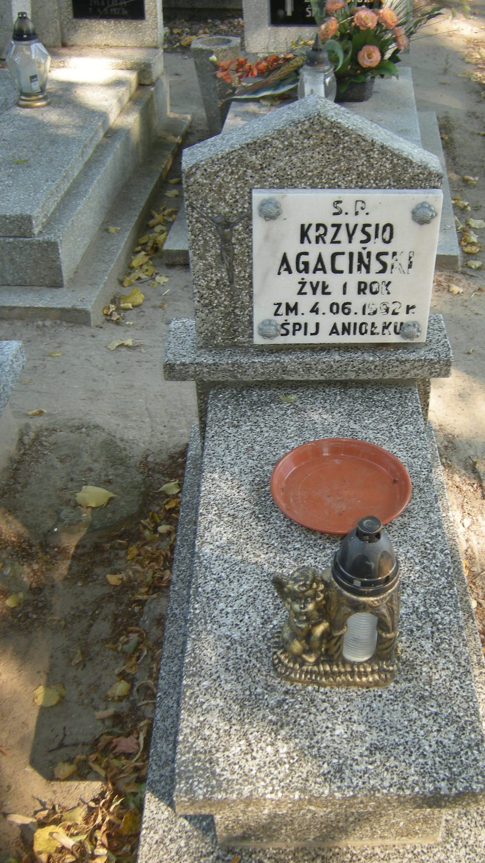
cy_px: 414
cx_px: 313
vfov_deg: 52.8
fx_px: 869
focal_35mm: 38
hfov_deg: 31.0
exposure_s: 1/54.6
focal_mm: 5.3
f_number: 2.9
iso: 64
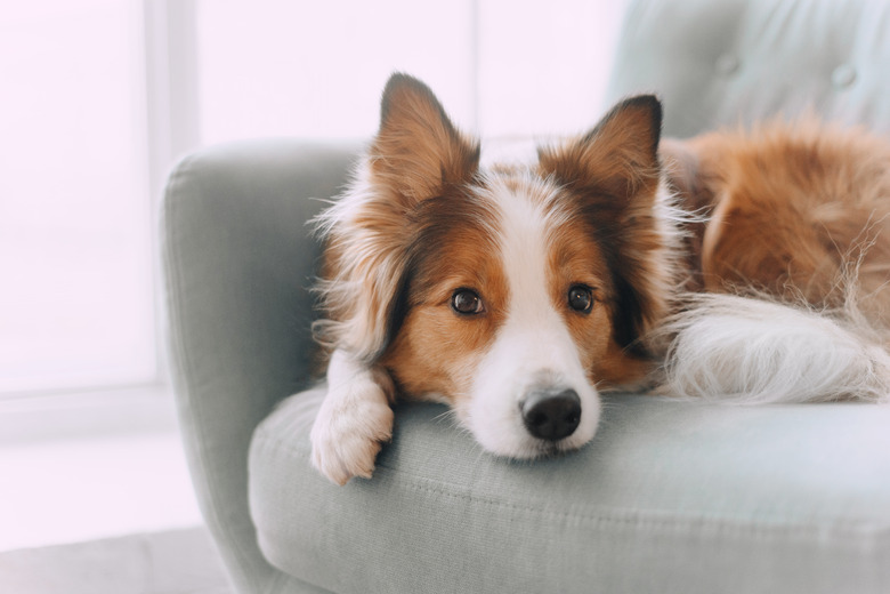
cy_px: 297
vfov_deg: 27.0
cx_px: 445
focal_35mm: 50
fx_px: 1236
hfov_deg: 39.6
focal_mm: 50
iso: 1600
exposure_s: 1/400
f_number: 2
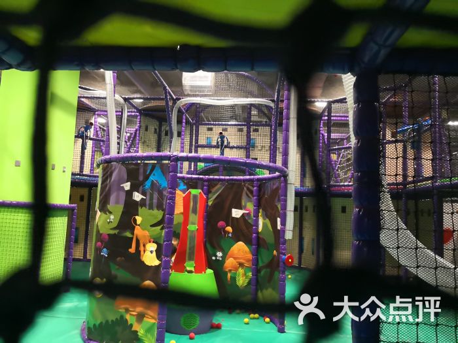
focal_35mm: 27
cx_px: 229
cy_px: 172
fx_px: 357
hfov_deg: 65.3
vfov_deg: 51.4
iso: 1250
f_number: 1.6
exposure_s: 1/100
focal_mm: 3.95
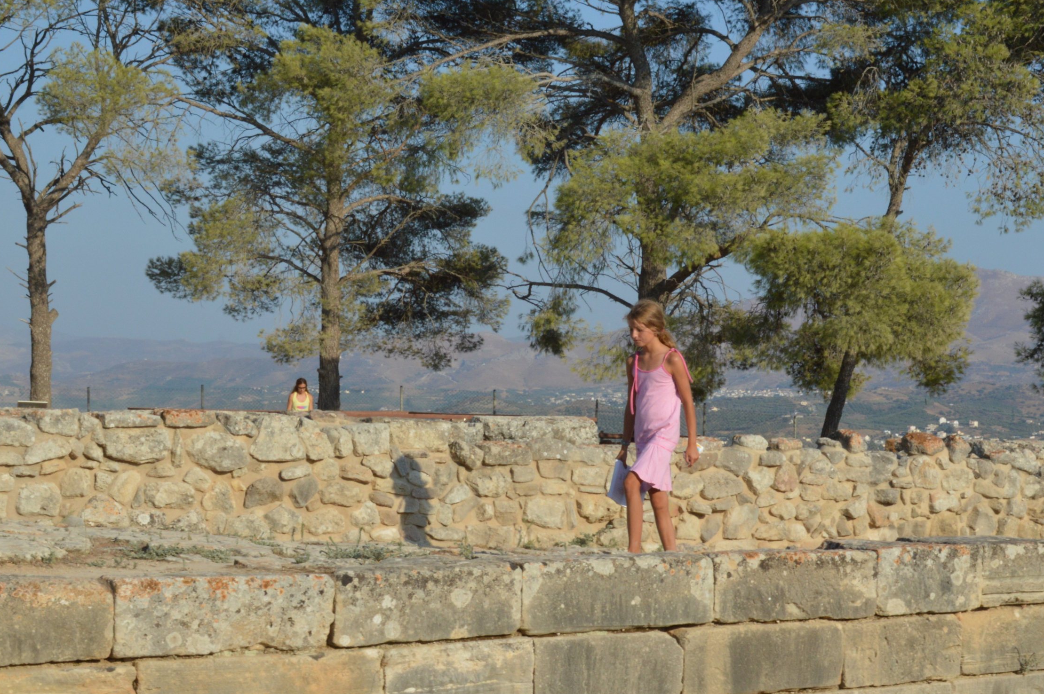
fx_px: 2115
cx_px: 603
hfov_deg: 27.7
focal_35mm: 73
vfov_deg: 18.6
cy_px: 432
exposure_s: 1/200
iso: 400
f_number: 22
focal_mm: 36
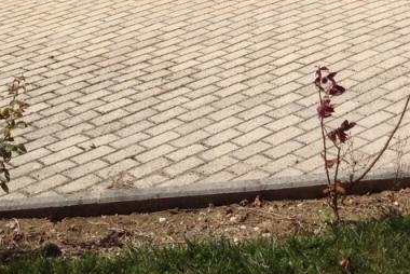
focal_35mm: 98
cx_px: 221
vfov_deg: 12.5
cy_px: -251
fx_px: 1117
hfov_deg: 20.8
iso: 50
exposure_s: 1/3067
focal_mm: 4.28
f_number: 2.4
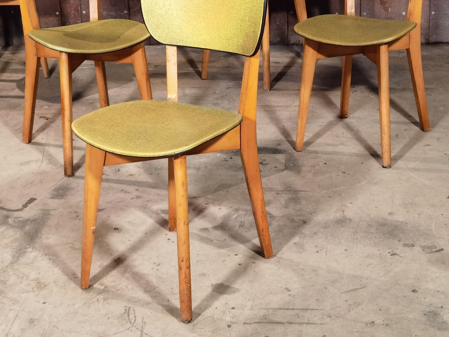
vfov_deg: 20.0
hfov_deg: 26.6
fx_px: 947
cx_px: 267
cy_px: 70
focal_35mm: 73
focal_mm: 6.71
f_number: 1.9
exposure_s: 1/33.3
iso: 400
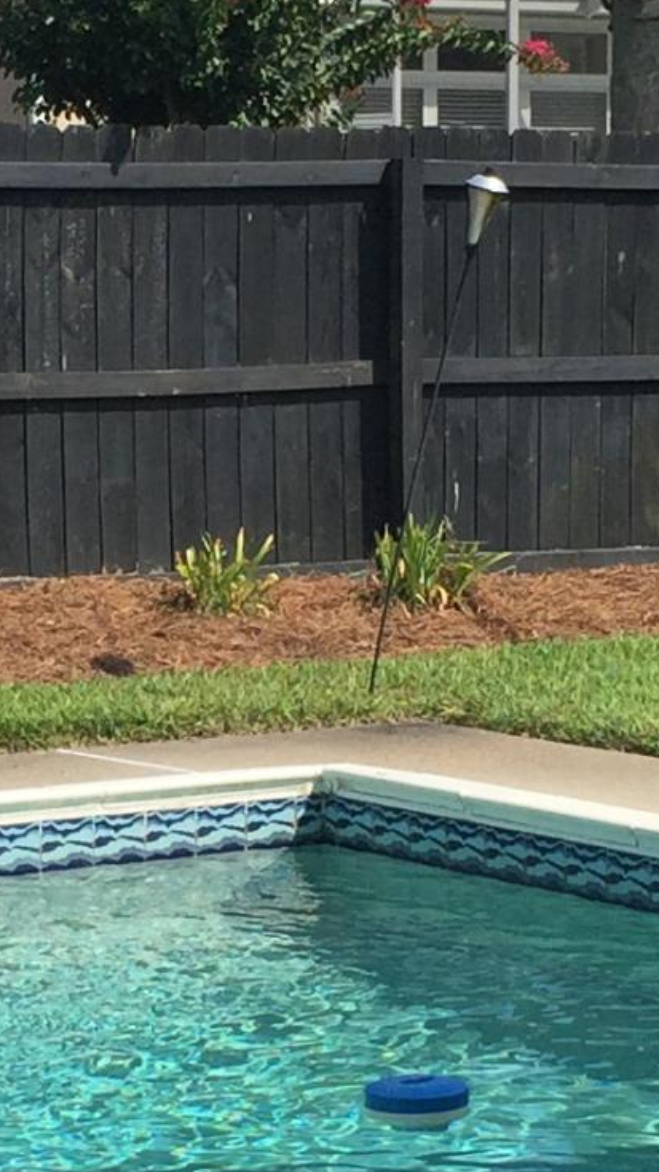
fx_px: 4011
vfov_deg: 16.6
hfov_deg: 9.4
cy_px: 611
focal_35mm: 129
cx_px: 188
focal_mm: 4.15
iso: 32
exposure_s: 1/2198
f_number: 2.2
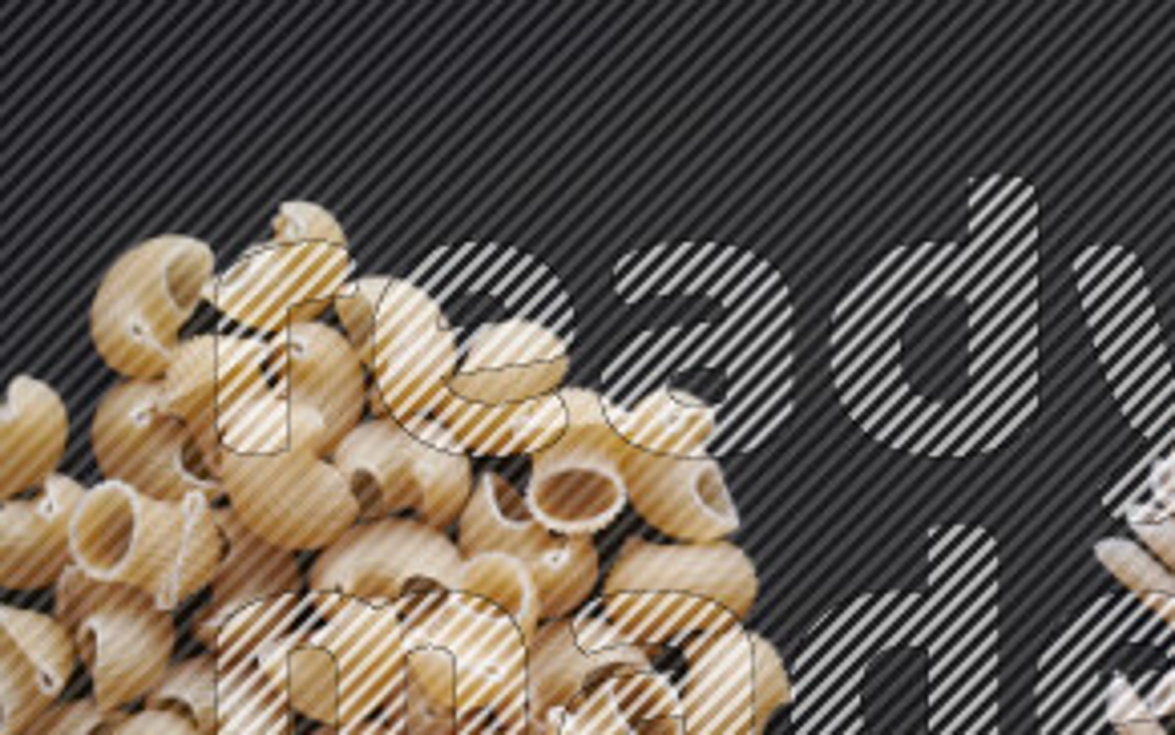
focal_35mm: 140
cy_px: 666
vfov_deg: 9.3
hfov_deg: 14.8
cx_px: 937
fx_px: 4484
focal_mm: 50
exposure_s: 1/100
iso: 100
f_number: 8
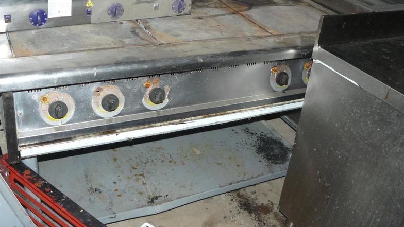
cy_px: 88
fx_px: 428
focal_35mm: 40
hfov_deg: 50.5
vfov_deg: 29.6
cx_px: 199
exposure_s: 1/30
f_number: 2.8
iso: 125
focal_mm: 6
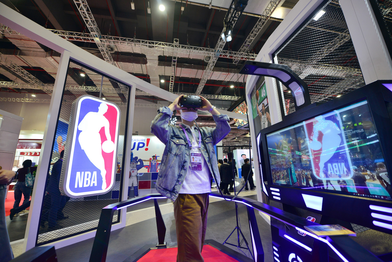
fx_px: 152
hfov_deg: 104.3
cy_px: 131
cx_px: 196
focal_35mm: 14
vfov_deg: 81.2
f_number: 2.8
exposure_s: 1/200
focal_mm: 14
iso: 400
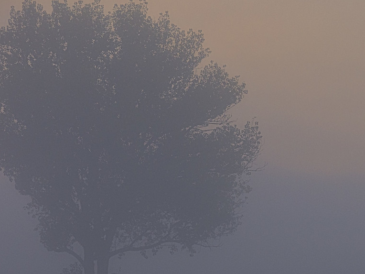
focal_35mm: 272
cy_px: 178
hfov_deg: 7.2
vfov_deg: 5.5
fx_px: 2868
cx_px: 395
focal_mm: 60
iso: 100
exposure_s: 1/80
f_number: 8
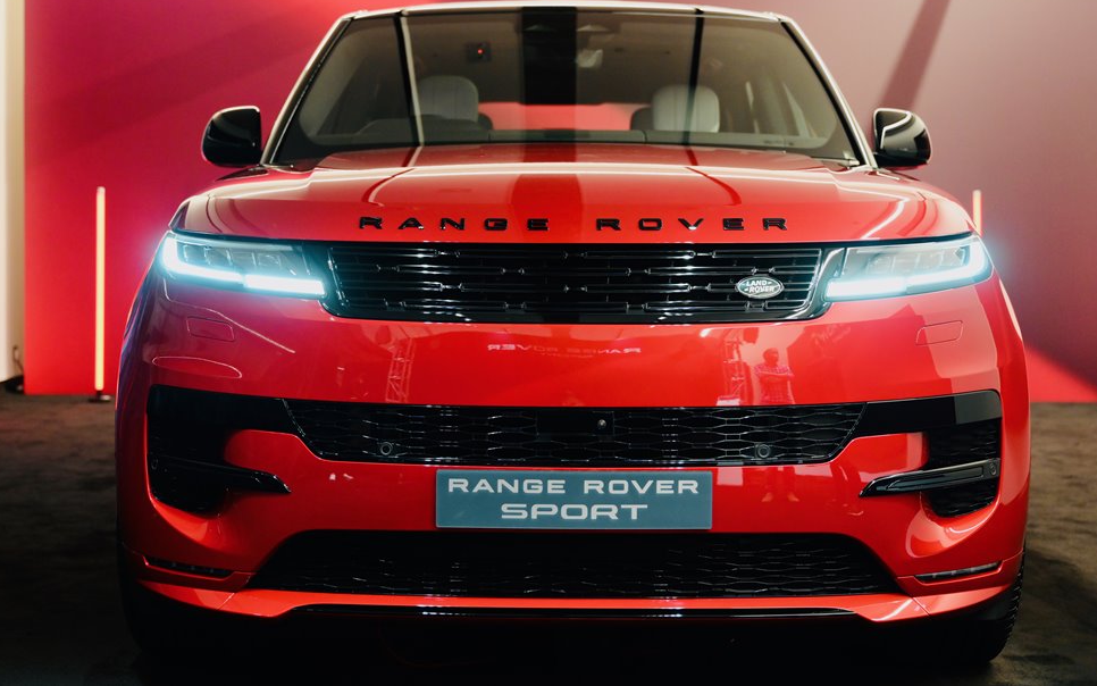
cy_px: 299
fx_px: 1615
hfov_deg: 37.5
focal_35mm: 54
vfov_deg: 24.0
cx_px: 551
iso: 1600
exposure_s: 1/80
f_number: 3.2
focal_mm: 50
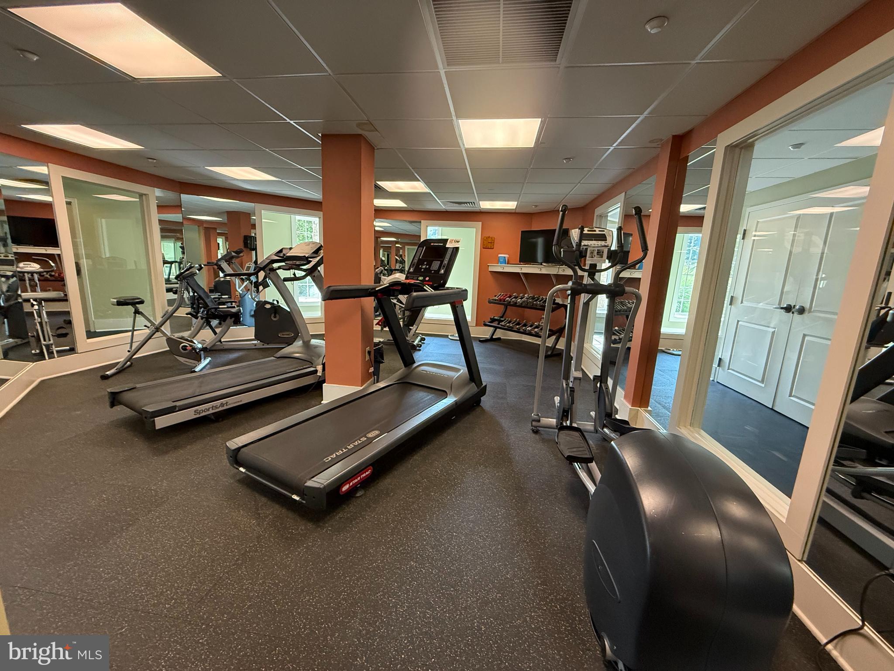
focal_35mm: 14
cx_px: 447
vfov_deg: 85.7
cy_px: 336
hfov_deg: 102.1
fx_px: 362
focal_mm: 2.22
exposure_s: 1/120
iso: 500
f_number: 2.2
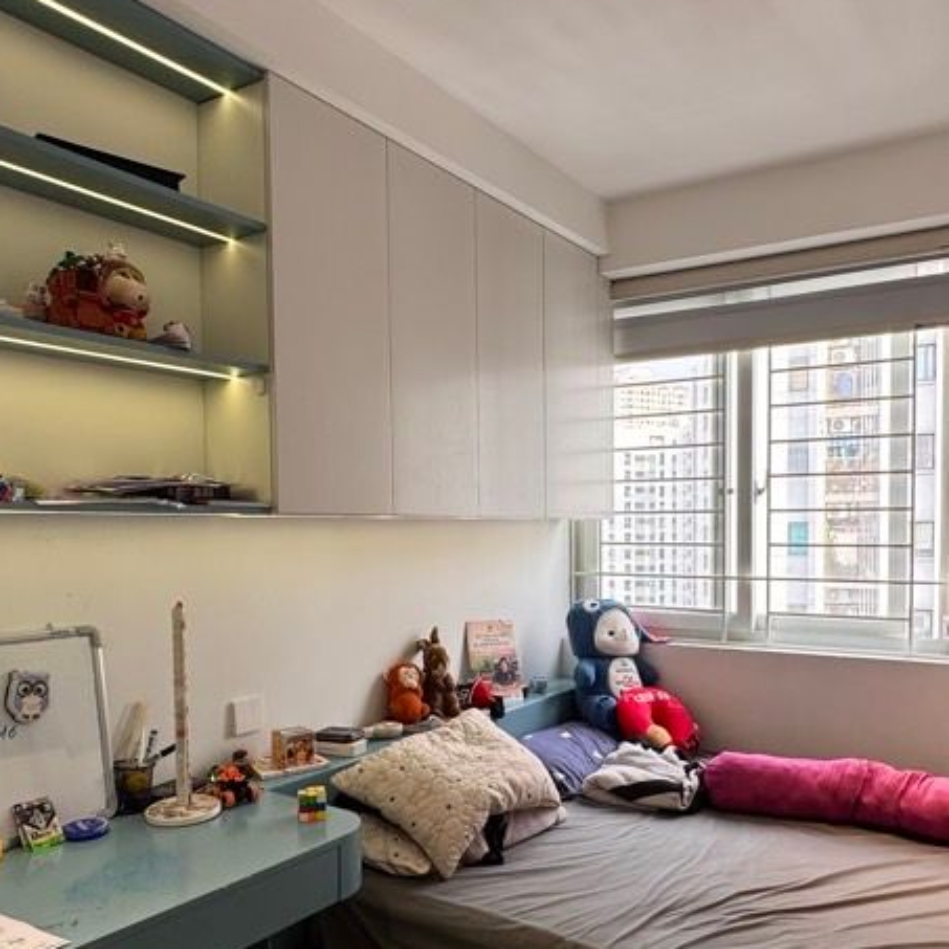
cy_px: 572
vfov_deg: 56.8
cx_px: 582
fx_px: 868
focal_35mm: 28
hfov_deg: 56.7
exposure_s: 1/116
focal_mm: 2.22
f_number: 2.2
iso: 40
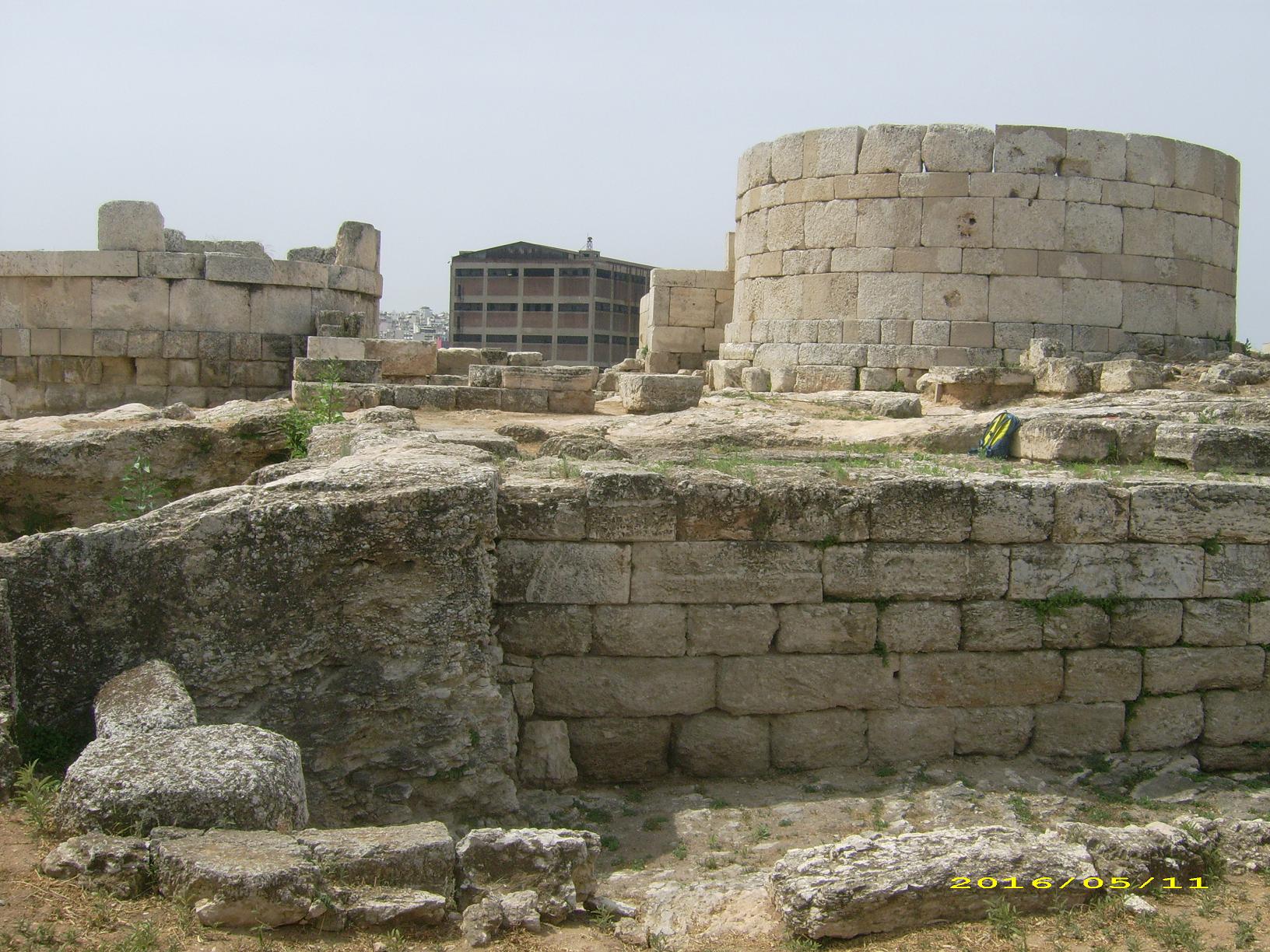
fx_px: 1468
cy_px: 476
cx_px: 635
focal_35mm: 40
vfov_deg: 36.0
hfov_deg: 46.8
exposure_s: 1/420
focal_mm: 8.25
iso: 50
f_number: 6.4
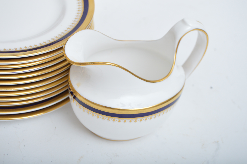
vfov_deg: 16.5
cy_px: 82
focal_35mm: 82
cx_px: 124
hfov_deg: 24.6
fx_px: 566
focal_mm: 55
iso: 200
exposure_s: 1/200
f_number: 5.6
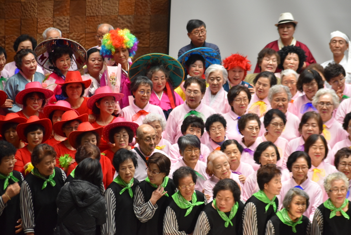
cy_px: 118
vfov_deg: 7.3
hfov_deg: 11.0
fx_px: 1829
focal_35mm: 188
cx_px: 176
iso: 1100
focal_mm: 125
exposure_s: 1/60
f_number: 4.8
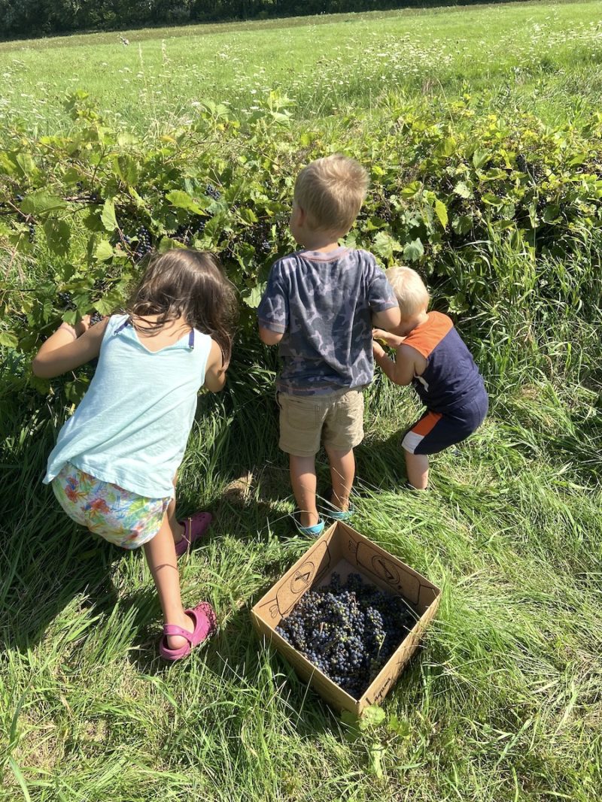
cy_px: 401
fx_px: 603
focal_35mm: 26
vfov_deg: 67.3
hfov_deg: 53.1
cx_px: 301
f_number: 1.8
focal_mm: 4.25
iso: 32
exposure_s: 1/1316
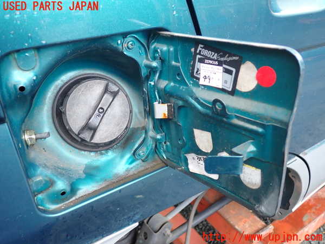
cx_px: 162
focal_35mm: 30
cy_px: 122
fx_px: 282
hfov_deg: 60.0
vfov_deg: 46.8
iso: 200
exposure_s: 1/100
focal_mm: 5.4
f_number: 2.3
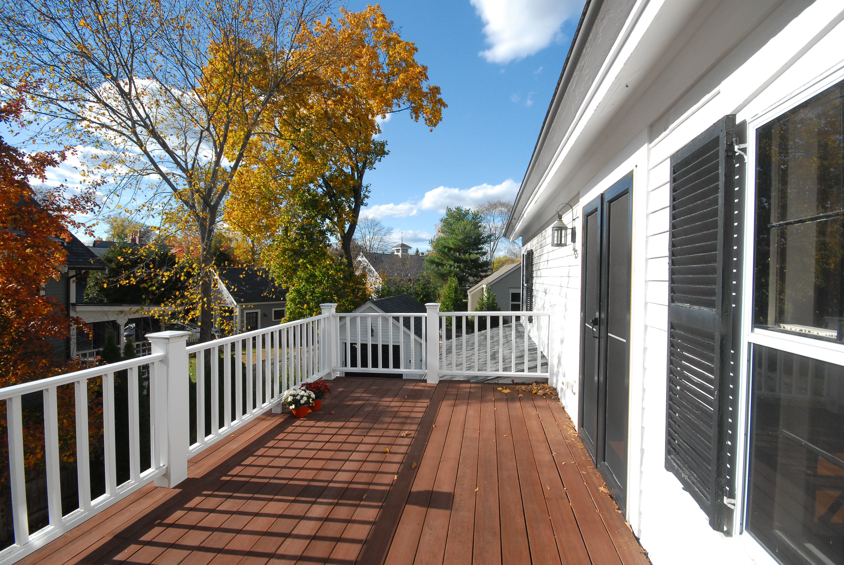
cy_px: 282
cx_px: 422
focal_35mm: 15
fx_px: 352
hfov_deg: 100.3
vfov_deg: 77.5
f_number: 9
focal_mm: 10
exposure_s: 1/400
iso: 400
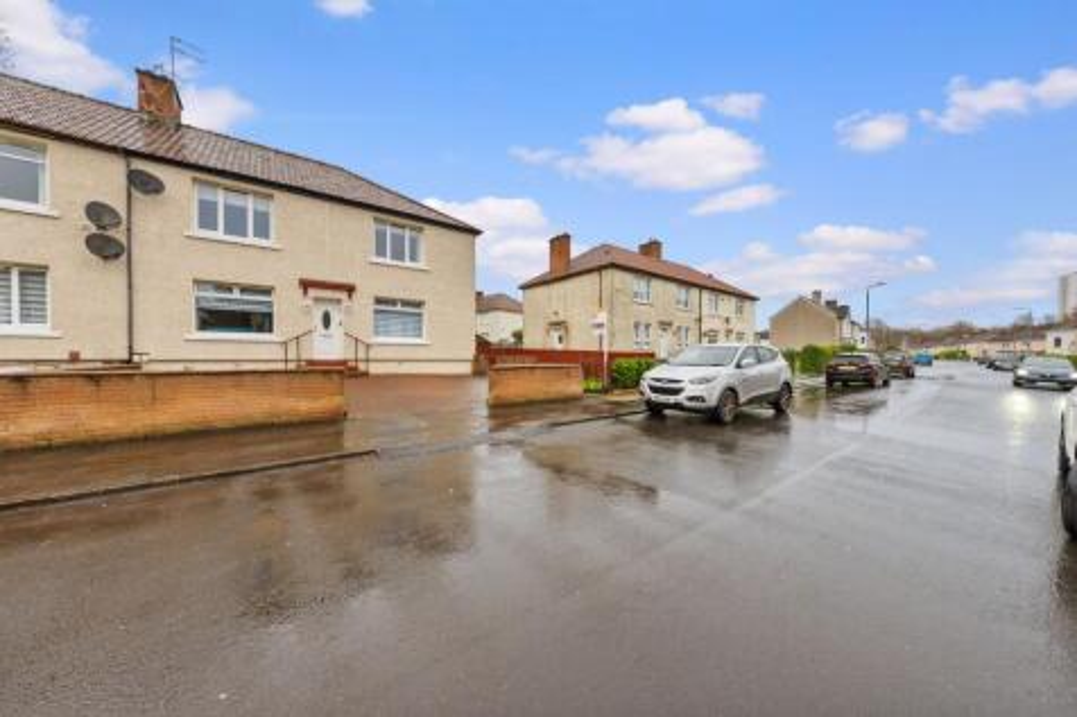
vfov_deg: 90.0
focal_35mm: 12
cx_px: 538
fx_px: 359
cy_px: 358
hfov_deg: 112.6
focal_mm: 12
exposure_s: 1/15
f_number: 6.3
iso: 800
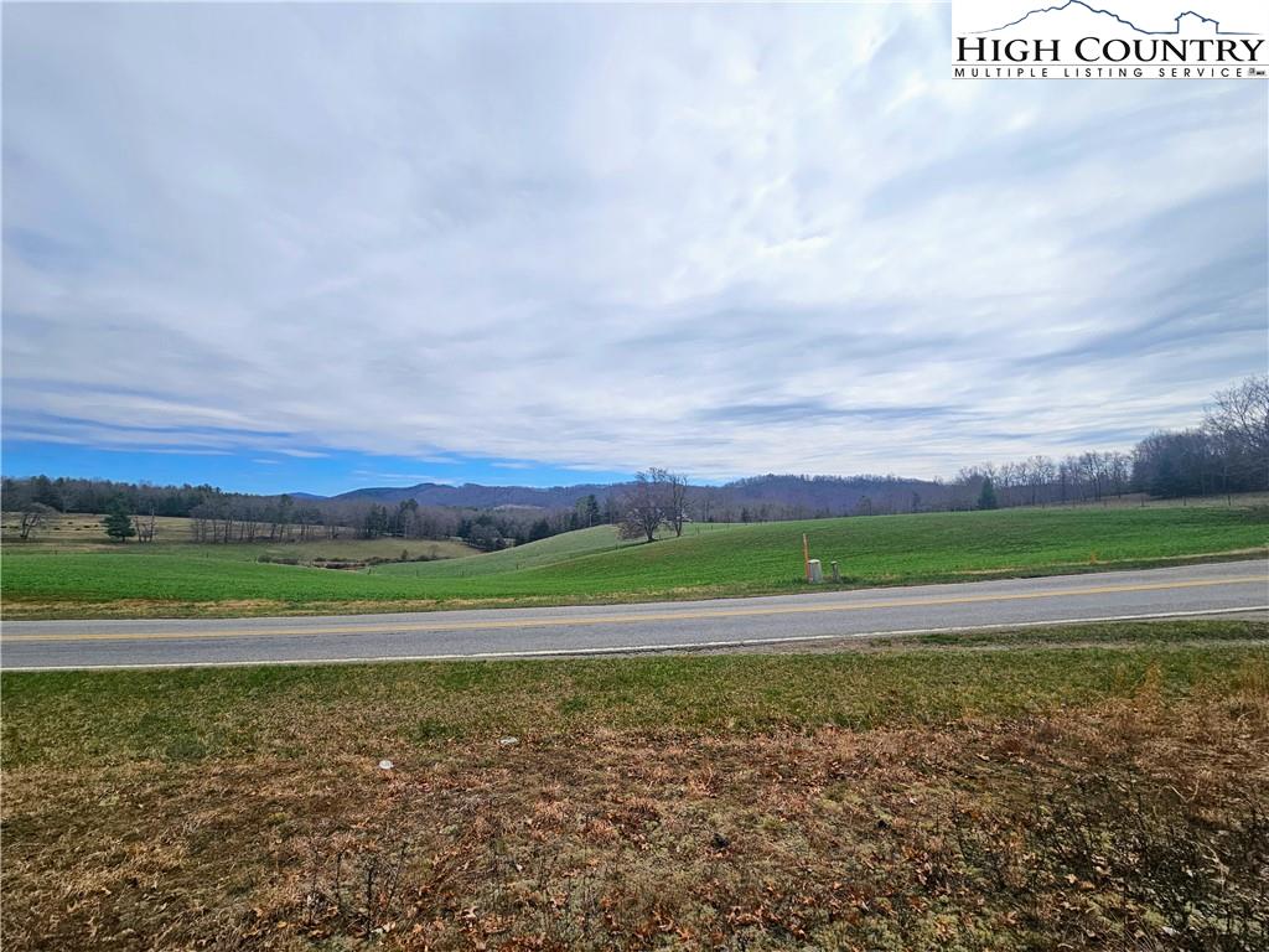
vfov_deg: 89.9
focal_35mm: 13
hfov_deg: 106.2
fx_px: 477
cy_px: 476
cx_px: 634
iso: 50
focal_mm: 2.2
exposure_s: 1/5523
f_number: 2.2
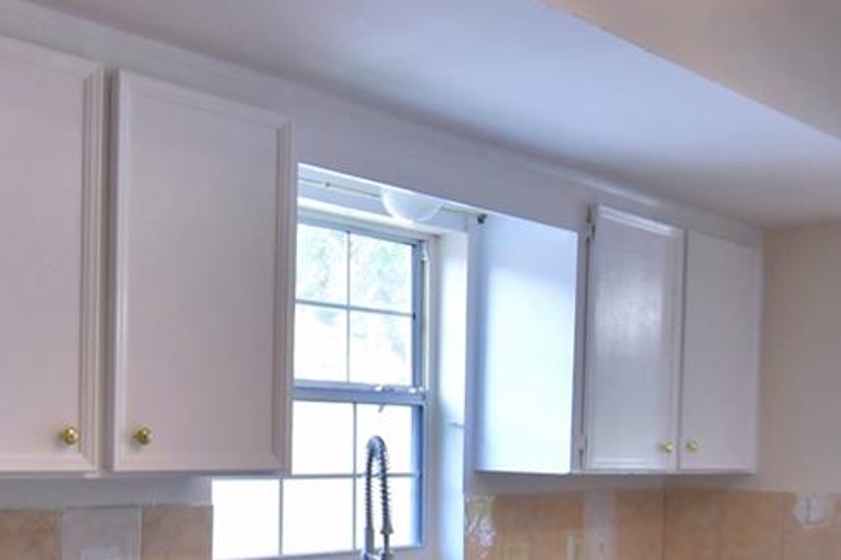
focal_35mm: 49
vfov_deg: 26.8
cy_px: 472
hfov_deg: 39.9
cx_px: 281
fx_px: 1144
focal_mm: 10
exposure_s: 1/80
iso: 400
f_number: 4.5
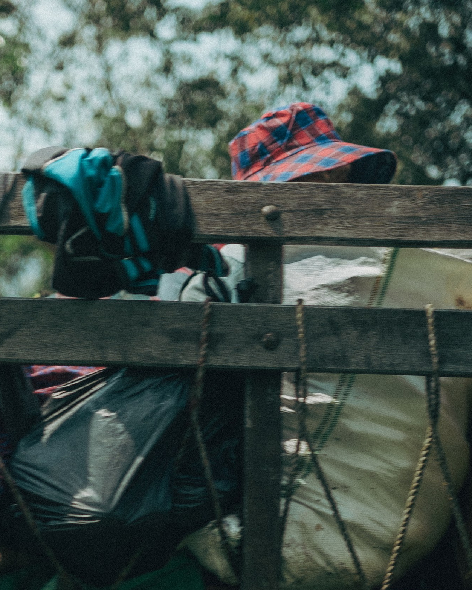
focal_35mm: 115
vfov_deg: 16.3
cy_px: 621
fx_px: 2009
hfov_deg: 13.3
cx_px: 55
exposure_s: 1/640
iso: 160
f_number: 1.4
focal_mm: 33
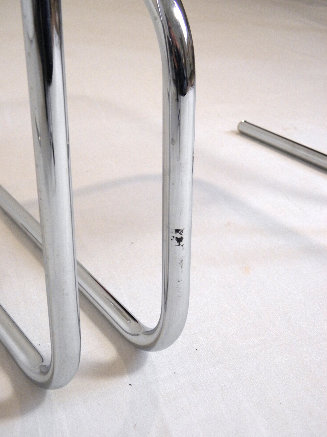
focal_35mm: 45
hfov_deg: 32.2
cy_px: 218
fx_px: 567
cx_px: 161
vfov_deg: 42.1
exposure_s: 1/40
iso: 200
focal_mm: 7.9
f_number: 3.9
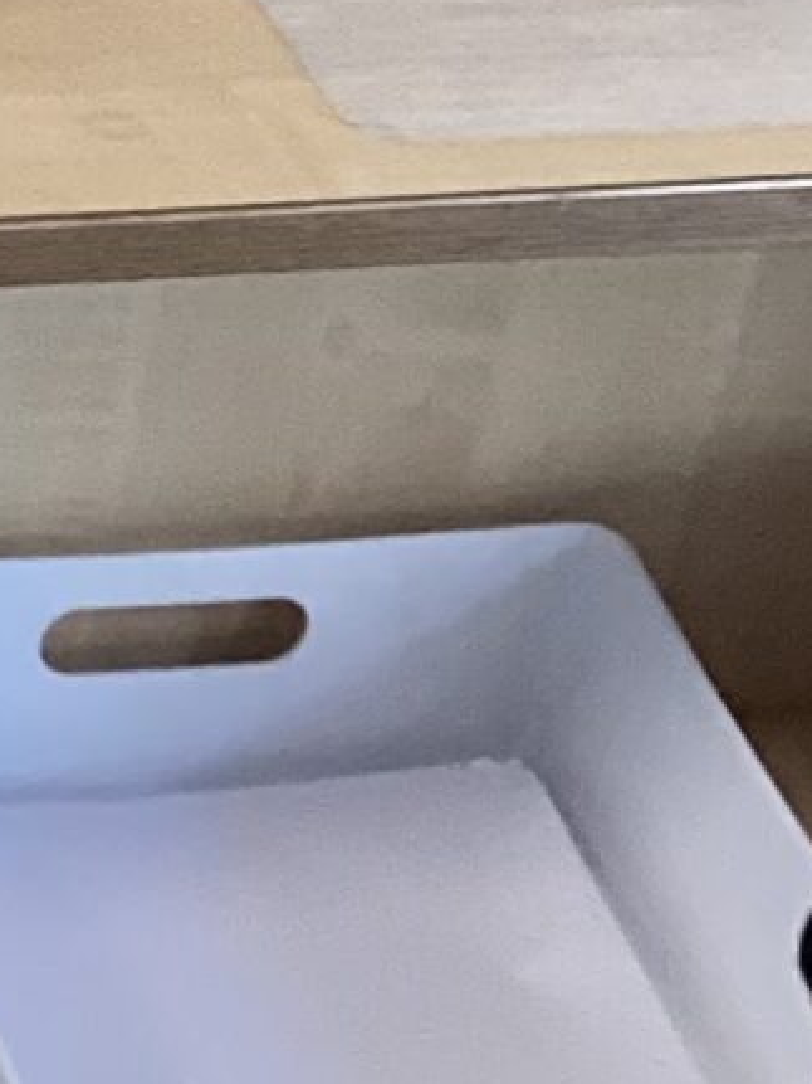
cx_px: -1229
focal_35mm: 184
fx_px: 5758
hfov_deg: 7.5
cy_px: 770
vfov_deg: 10.7
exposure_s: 1/50
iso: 160
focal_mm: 3.3
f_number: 2.4
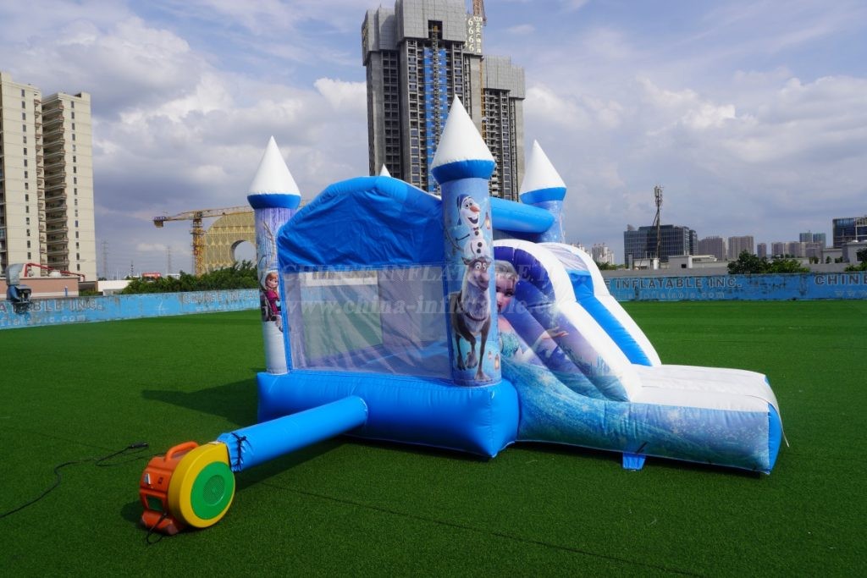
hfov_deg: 73.7
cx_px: 434
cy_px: 289
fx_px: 578
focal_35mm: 24
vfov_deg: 53.1
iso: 100
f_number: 10
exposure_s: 1/200
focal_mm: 16
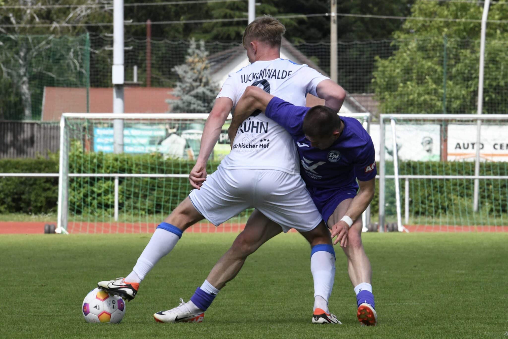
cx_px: 254
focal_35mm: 400
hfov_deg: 5.2
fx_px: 5644
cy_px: 170
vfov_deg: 3.4
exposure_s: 1/1600
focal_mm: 400
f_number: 22
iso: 5000
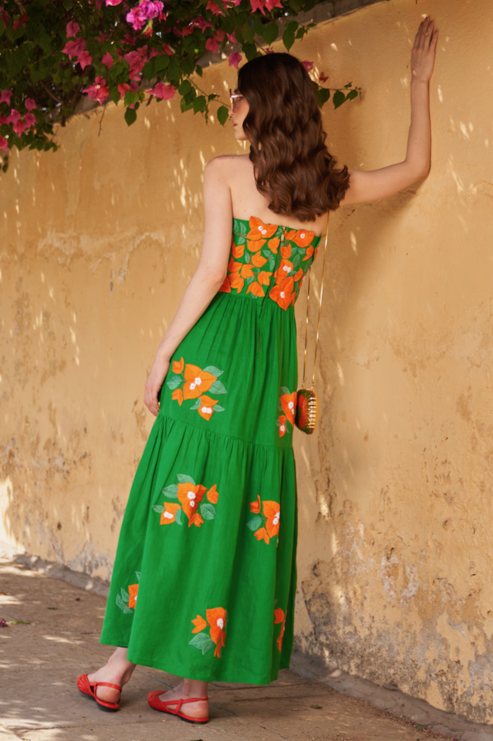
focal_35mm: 54
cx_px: 246
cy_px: 370
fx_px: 1110
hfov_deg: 25.1
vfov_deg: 36.9
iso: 64
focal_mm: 36
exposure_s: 1/800
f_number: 2.8
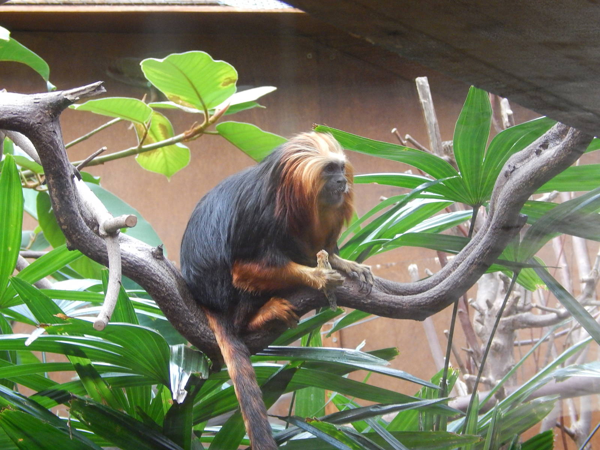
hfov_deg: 13.9
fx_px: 2461
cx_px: 300
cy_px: 225
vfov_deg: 10.4
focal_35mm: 142
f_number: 4.9
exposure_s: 1/30
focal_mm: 25.3
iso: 360
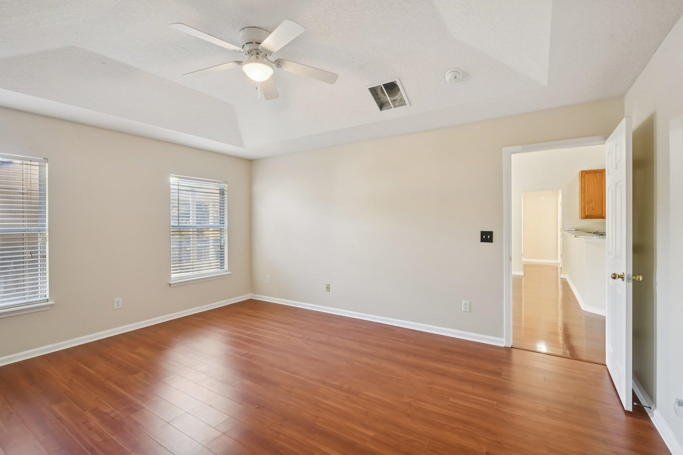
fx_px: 285
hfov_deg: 100.4
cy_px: 228
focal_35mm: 15
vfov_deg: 77.3
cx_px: 342
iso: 400
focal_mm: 10
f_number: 8
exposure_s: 1/6
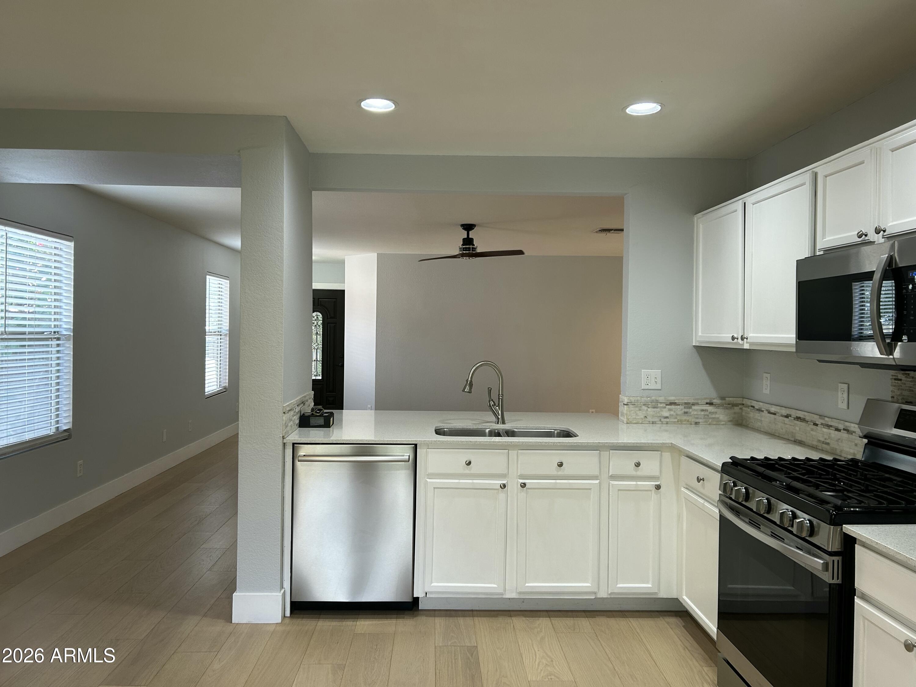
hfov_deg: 67.3
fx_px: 688
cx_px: 458
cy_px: 344
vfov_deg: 53.1
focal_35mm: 26
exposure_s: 1/120
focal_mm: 5.7
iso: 100
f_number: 1.5
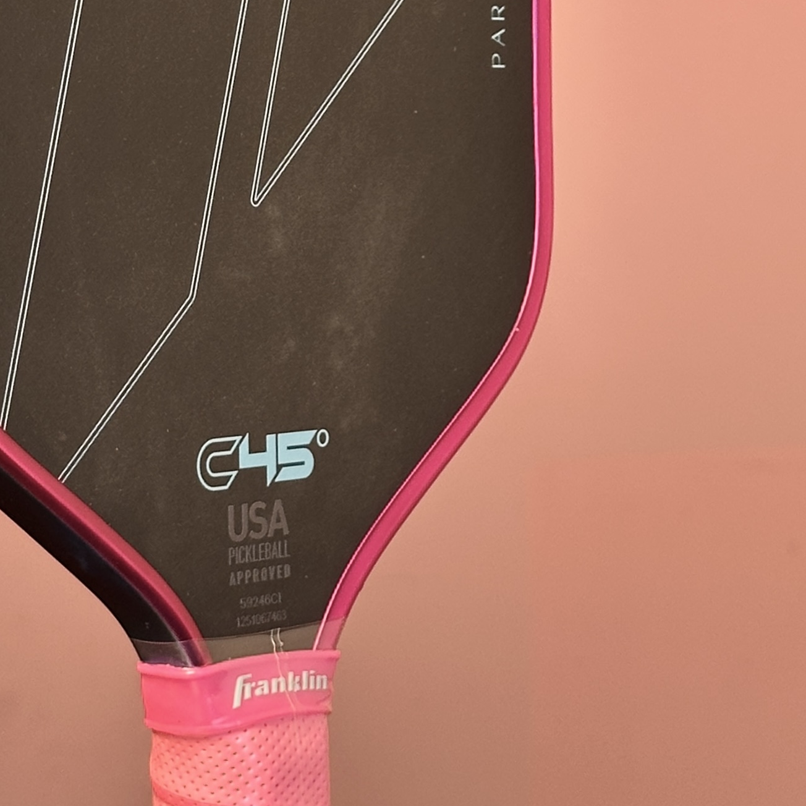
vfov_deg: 14.2
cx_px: 239
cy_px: 281
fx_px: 3240
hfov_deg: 14.1
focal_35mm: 123
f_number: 1.78
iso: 64
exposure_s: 1/50
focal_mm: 6.86
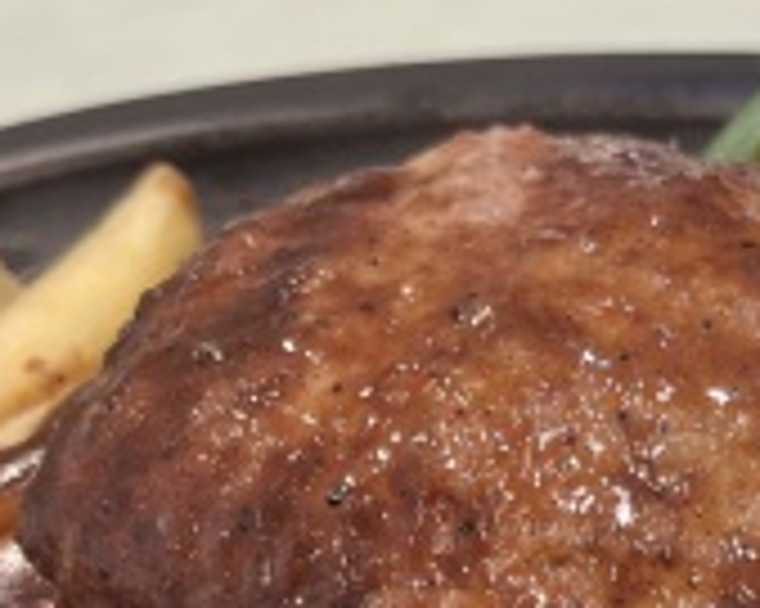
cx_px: 715
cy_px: 700
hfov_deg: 24.5
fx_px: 1686
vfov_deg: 19.4
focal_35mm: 75
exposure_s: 1/100
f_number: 1.6
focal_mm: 5.1
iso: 125
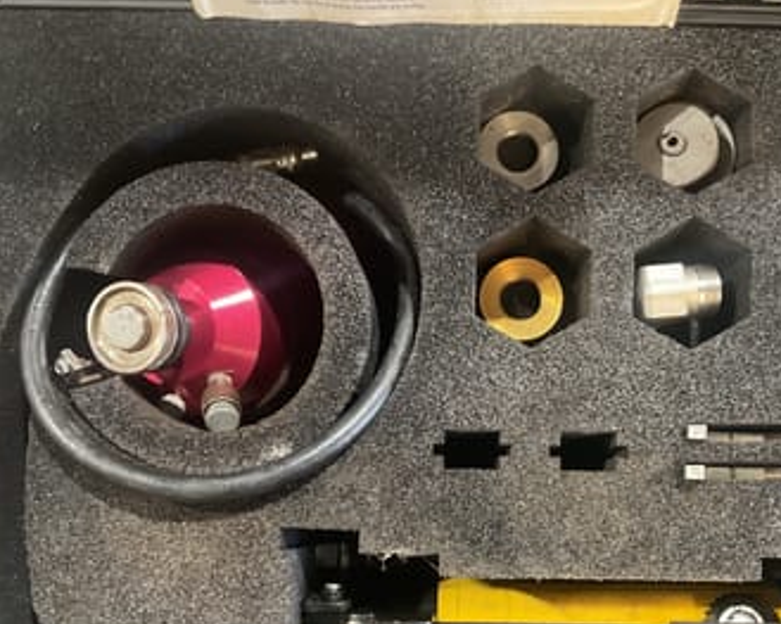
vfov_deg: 34.6
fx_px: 994
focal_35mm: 43
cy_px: 416
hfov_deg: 42.7
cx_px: 475
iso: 320
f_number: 1.8
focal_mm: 3
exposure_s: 1/33
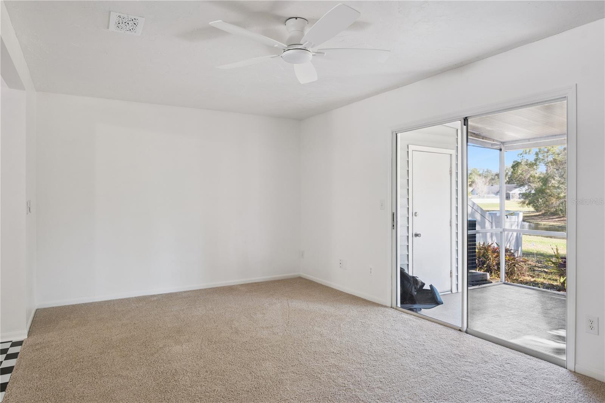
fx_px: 378
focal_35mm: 22
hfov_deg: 77.3
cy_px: 202
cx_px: 302
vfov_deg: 56.1
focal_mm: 22.5
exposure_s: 1/10
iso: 200
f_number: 9
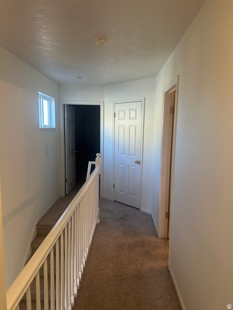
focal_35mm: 26
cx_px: 116
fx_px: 233
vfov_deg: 67.3
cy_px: 155
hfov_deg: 53.1
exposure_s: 1/121
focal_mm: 5.7
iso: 125
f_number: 1.5
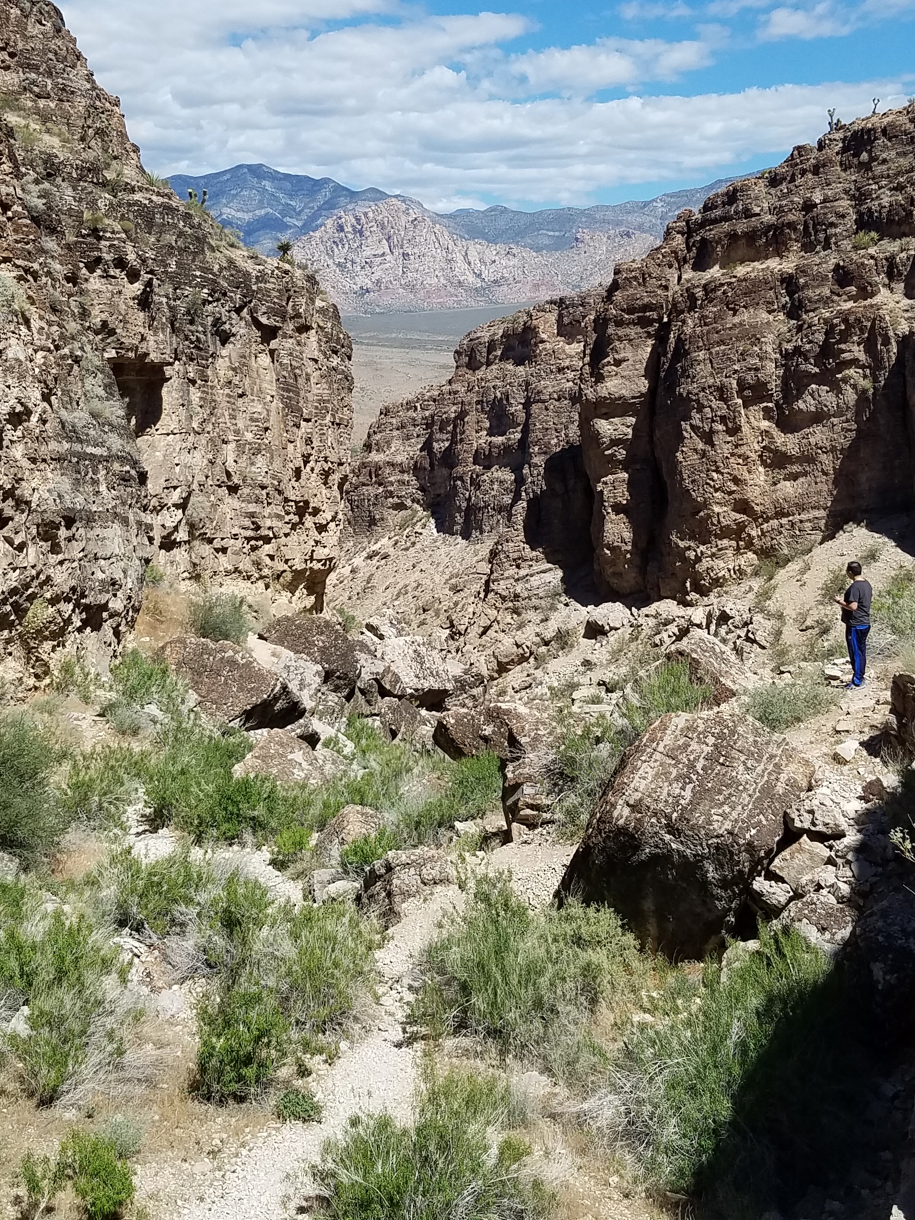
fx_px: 1656
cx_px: 458
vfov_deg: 40.1
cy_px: 435
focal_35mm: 47
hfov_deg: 30.9
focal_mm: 4.2
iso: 50
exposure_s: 1/3232
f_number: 1.7
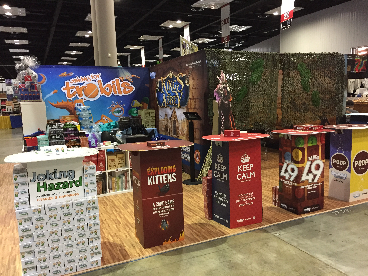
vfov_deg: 48.2
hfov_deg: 61.7
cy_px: 138
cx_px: 184
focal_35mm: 29
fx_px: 308
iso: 250
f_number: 2.2
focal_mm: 4.15
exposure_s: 1/20
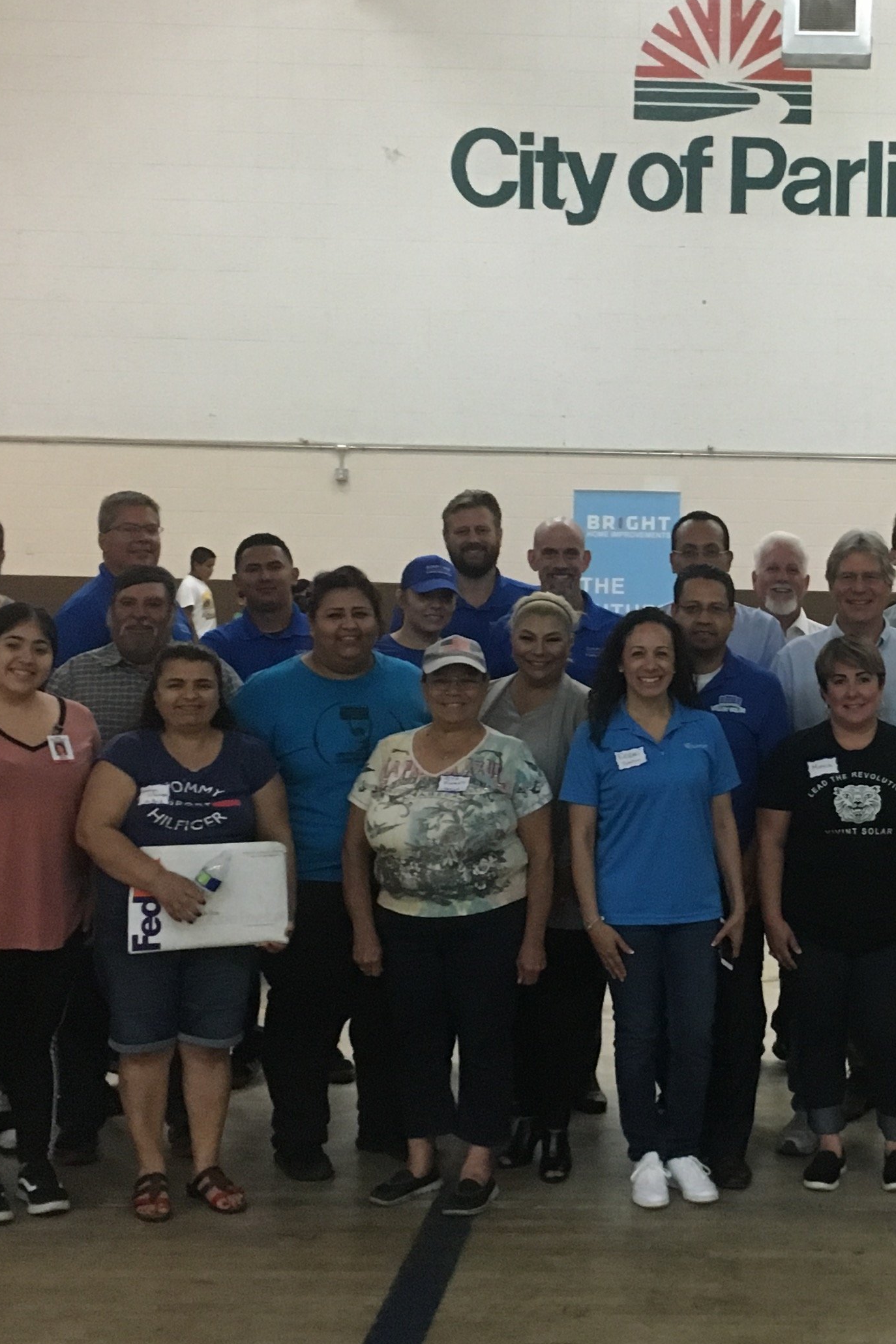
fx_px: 2202
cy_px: 636
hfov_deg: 22.4
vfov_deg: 33.9
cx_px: 817
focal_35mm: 59
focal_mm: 4.15
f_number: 2.2
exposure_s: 1/15
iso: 200
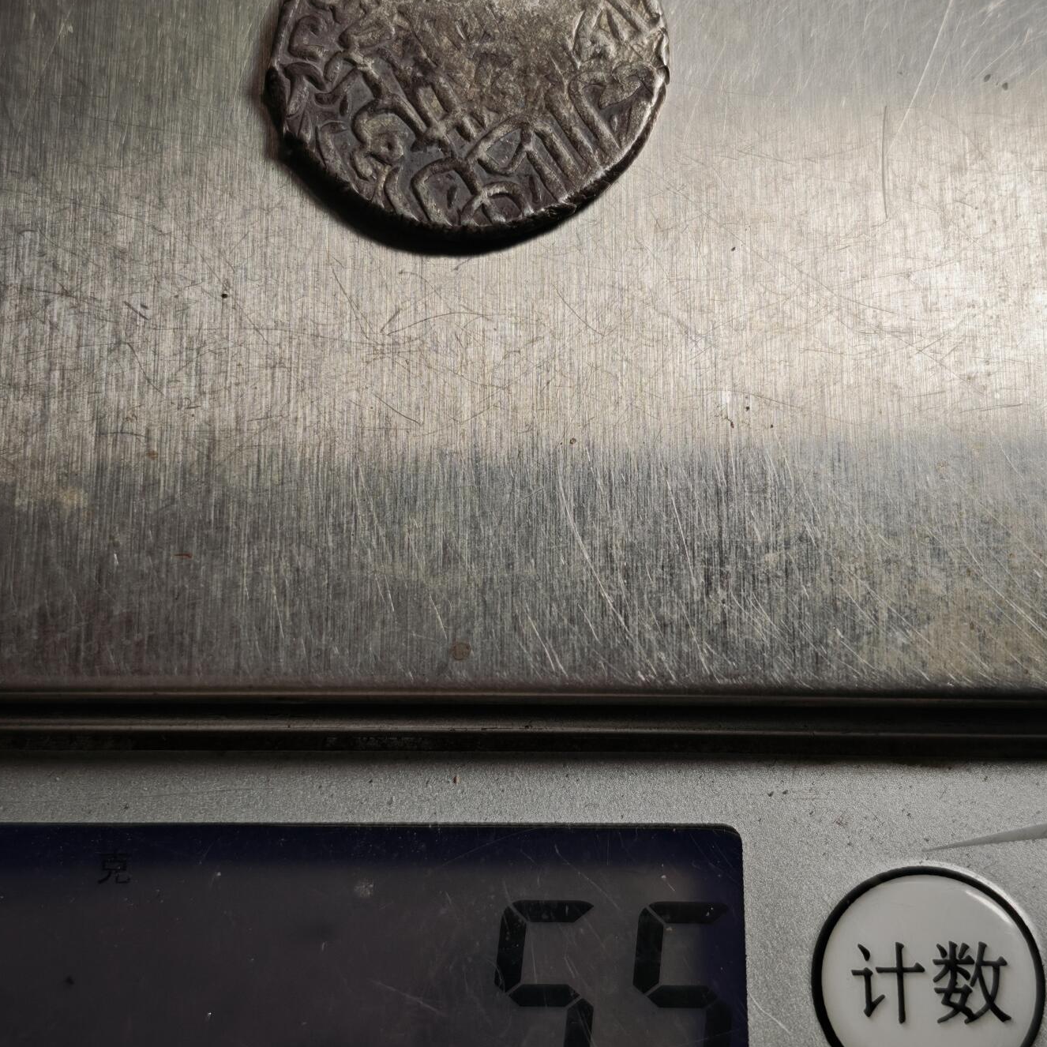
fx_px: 2053
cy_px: 515
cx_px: 527
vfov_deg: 28.6
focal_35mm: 60
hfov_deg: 28.6
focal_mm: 5.85
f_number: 1.63
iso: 50
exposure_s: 1/193
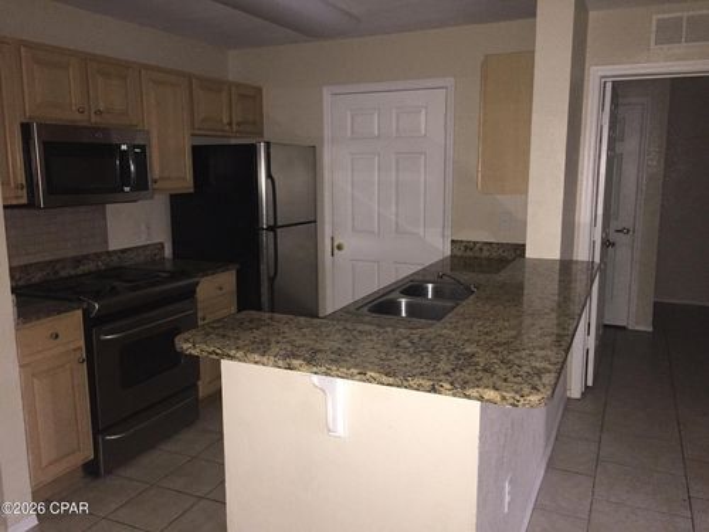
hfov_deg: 61.7
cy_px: 266
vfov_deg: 48.2
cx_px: 354
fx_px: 594
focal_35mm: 29
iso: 320
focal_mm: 4.15
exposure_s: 1/16
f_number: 2.2
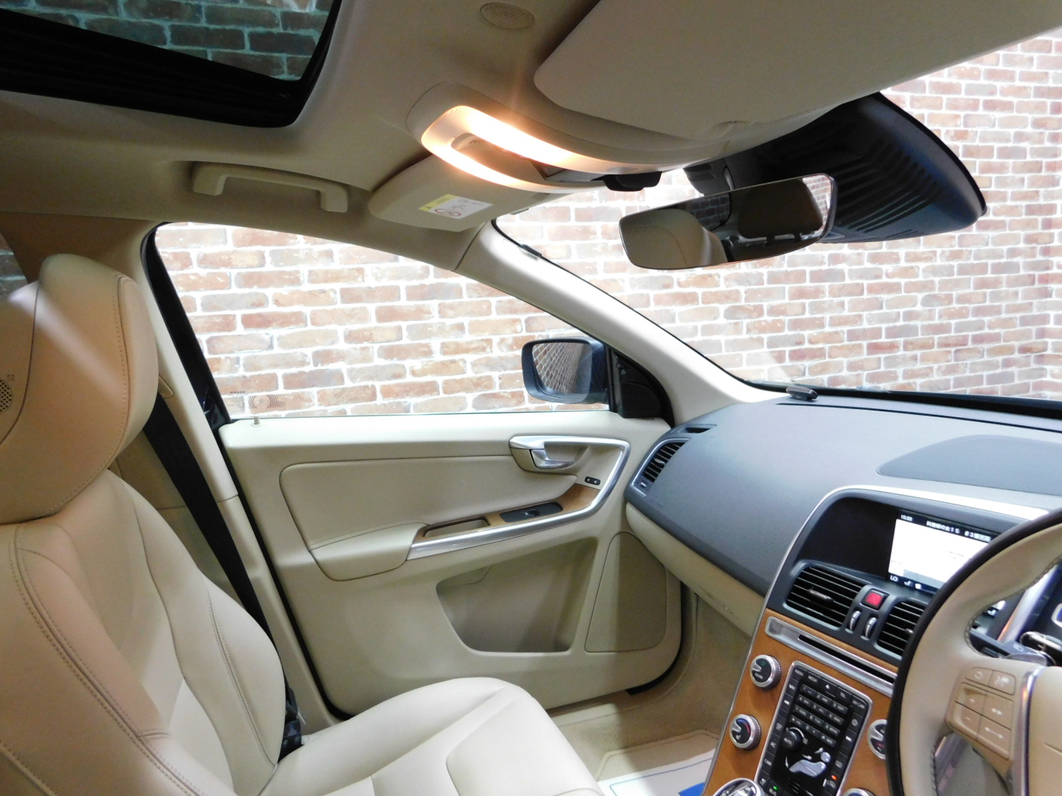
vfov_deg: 58.9
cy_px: 398
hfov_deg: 73.9
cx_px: 531
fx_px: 706
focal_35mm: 23
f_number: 3
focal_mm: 4
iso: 400
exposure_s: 1/15
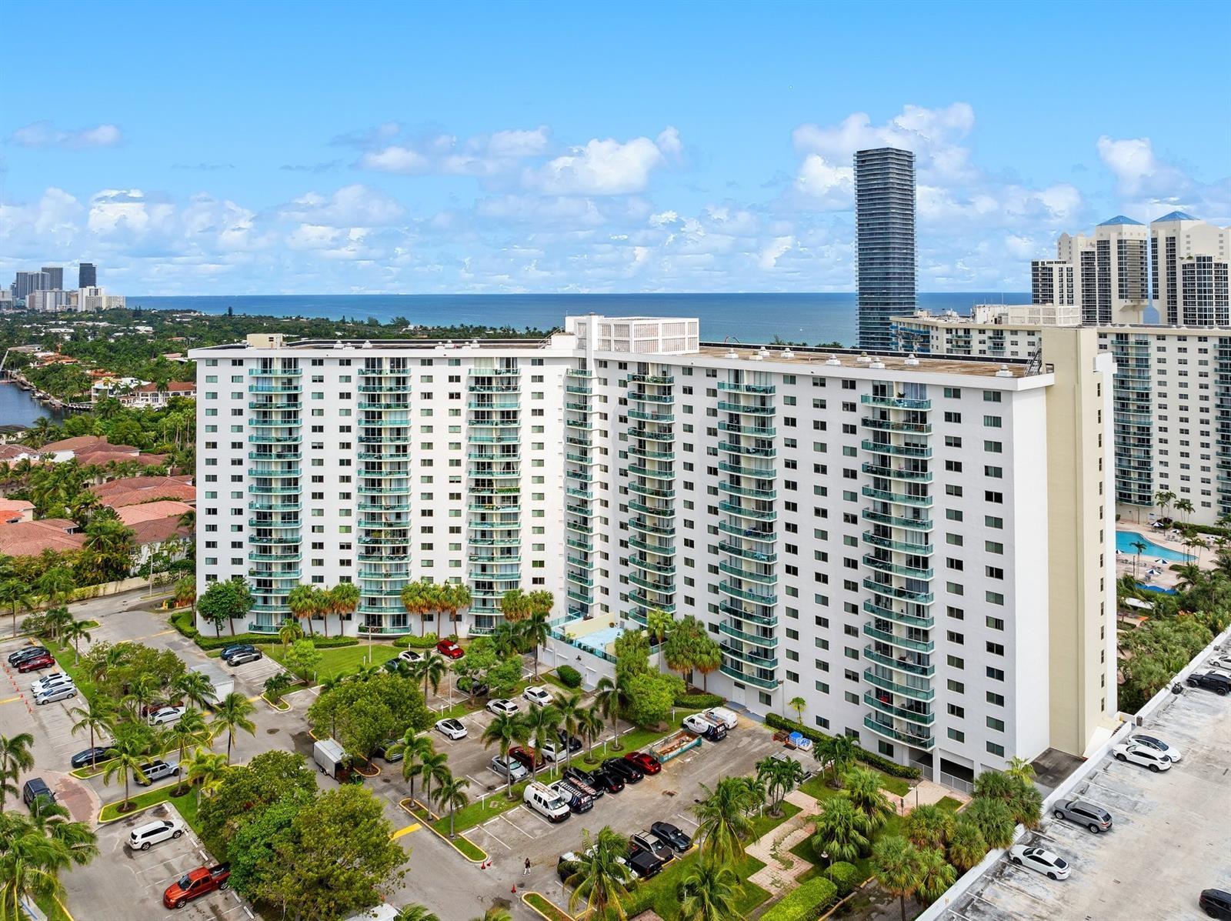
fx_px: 853
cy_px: 460
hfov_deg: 71.6
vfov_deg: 56.7
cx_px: 616
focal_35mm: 24
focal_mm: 12.29
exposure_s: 1/1250
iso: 110
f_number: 2.8
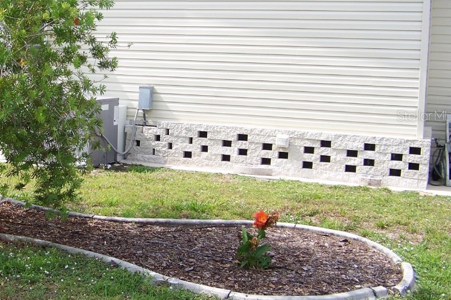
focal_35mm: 57
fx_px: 714
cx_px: 117
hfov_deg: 34.4
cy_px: 115
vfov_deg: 23.7
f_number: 2.8
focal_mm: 5.85
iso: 64
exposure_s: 1/500
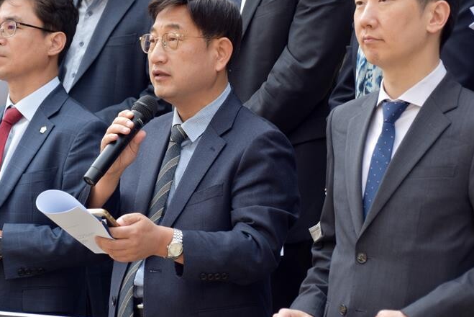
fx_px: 2302
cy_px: 126
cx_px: 171
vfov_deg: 7.9
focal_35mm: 175
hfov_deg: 11.7
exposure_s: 1/100
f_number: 5.3
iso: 100
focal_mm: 75
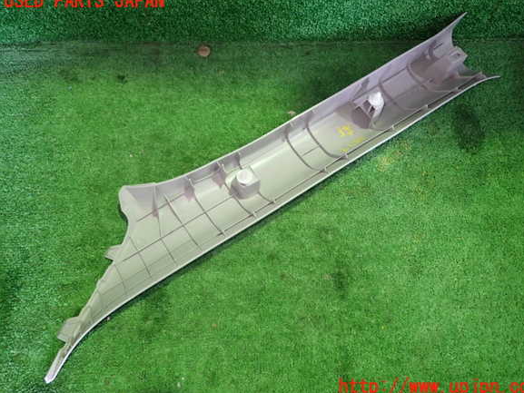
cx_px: 272
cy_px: 194
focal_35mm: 26
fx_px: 394
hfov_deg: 67.3
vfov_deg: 53.1
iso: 400
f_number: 2
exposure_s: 1/30
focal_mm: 4.5
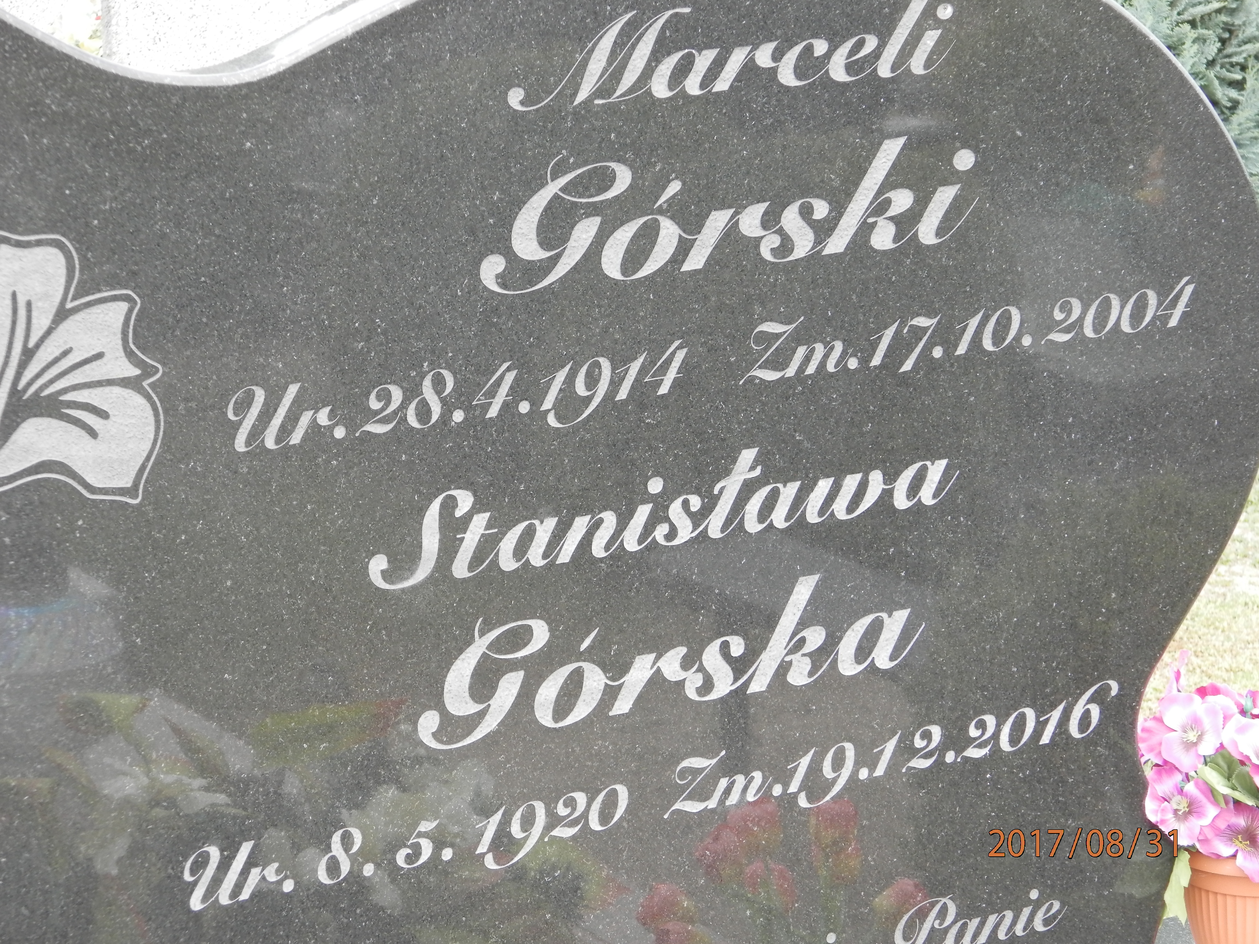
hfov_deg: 18.5
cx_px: 630
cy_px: 472
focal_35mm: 106
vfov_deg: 14.0
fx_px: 3855
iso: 125
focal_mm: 19
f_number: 4.5
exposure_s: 1/60
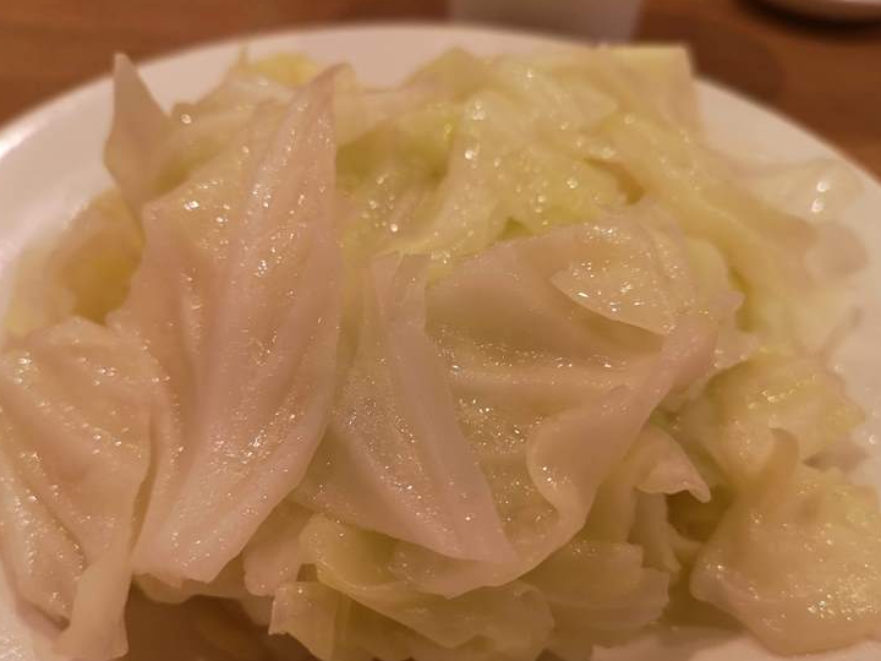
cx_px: 415
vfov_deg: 46.7
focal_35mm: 30
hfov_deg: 59.9
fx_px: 764
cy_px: 361
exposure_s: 1/50
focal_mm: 3.95
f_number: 1.8
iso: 125
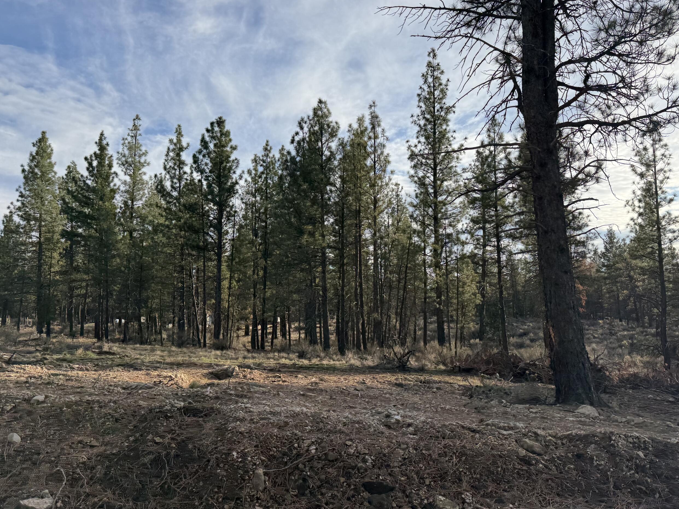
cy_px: 262
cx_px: 384
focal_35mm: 29
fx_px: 569
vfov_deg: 48.2
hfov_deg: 61.4
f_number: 1.78
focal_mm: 6.76
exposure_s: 1/3021
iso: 80
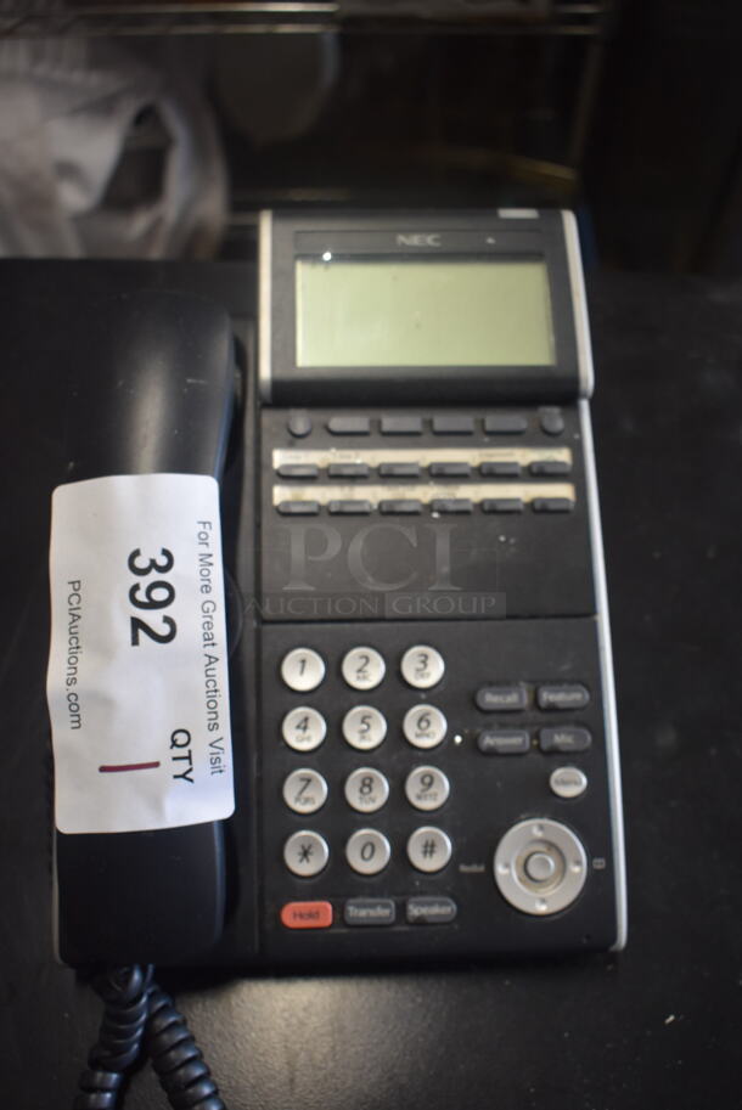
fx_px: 1065
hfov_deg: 38.4
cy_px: 555
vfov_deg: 55.1
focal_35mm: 34
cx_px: 371
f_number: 4.5
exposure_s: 1/60
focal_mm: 23
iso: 800
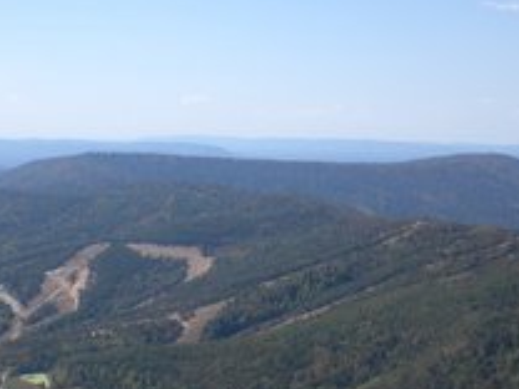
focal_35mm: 73
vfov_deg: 20.2
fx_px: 1094
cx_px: 237
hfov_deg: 26.7
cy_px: 199
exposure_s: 1/500
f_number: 4.4
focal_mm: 6.3
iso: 50
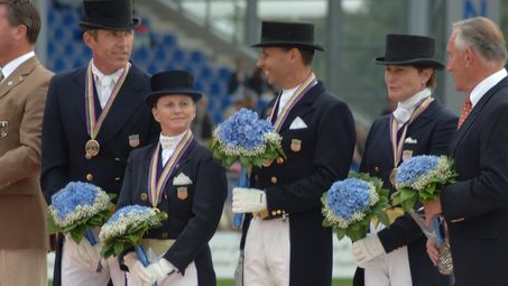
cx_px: 358
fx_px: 5672
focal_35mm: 421
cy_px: 208
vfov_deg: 2.9
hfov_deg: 5.1
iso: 200
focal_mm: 190
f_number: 5.6
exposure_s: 1/200
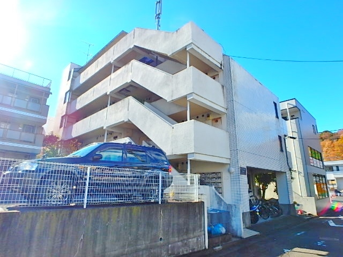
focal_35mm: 21
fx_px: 208
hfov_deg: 79.0
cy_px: 128
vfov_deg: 63.4
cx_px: 172
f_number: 3.5
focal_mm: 3.7
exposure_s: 1/640
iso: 125
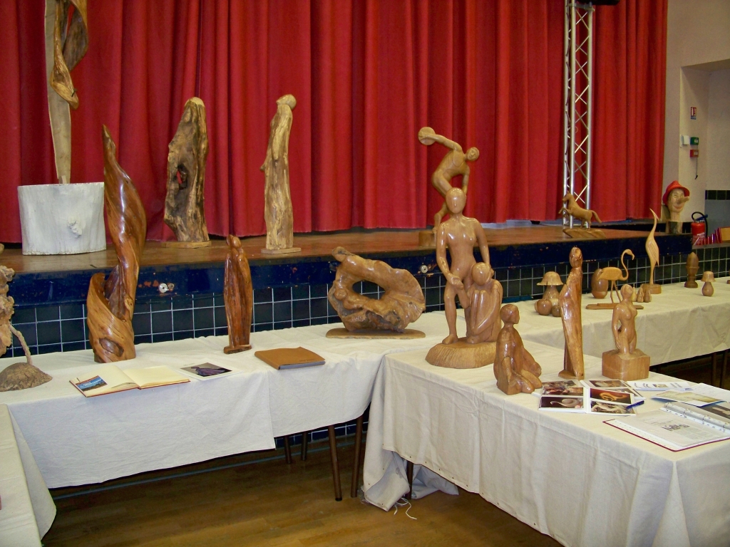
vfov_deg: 42.9
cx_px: 365
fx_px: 696
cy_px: 274
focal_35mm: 33
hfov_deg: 55.4
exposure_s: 1/30
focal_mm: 5.85
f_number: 2.8
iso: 200
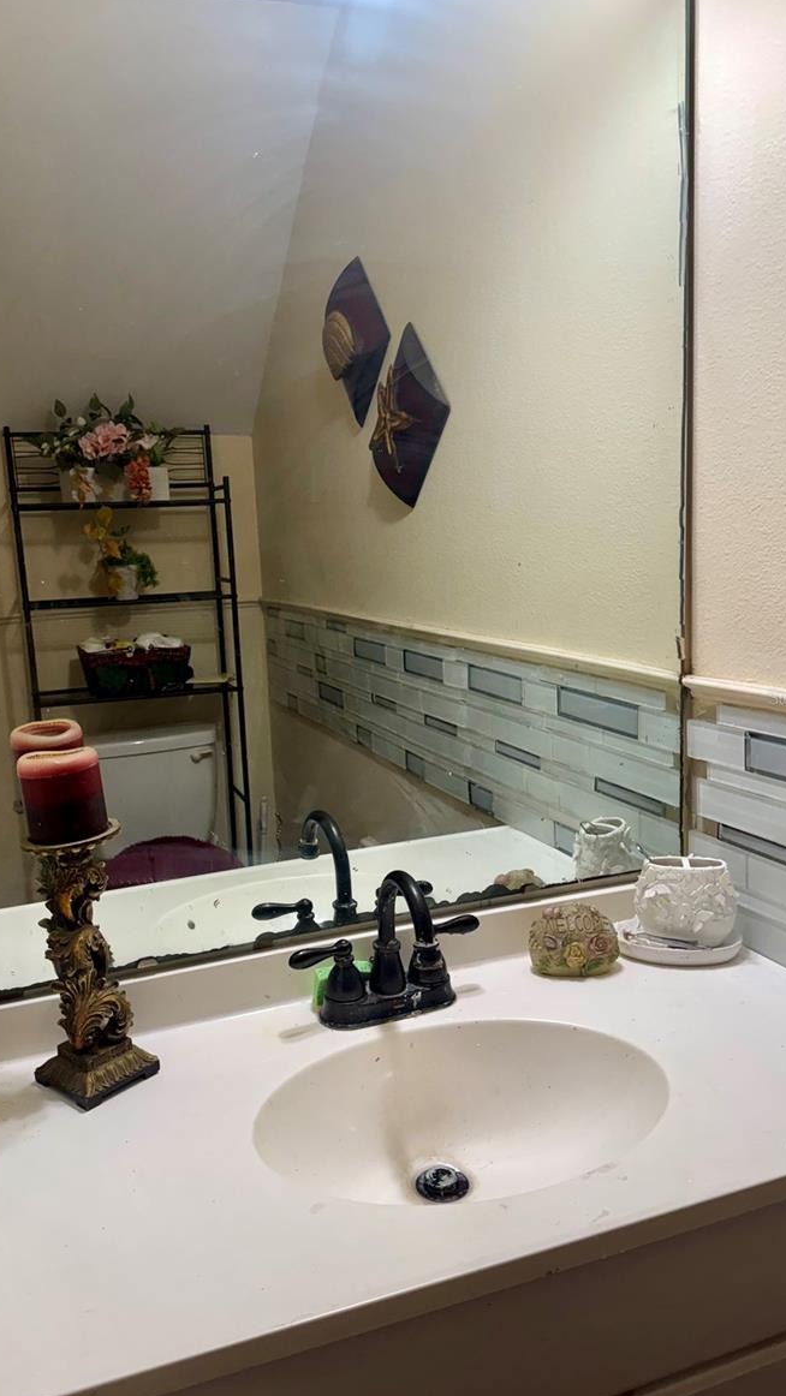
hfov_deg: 42.7
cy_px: 697
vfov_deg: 69.9
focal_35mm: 27
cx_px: 312
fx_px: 1000
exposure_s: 1/120
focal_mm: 6.76
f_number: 1.78
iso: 200
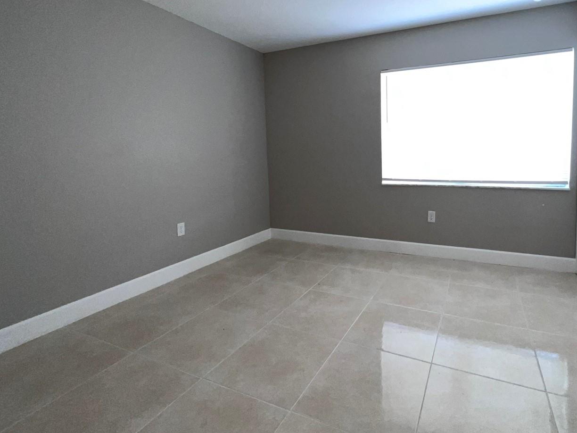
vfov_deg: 73.8
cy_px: 169
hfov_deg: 89.5
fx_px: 283
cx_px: 354
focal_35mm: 17
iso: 160
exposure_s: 1/130
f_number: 1.8
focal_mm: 1.57
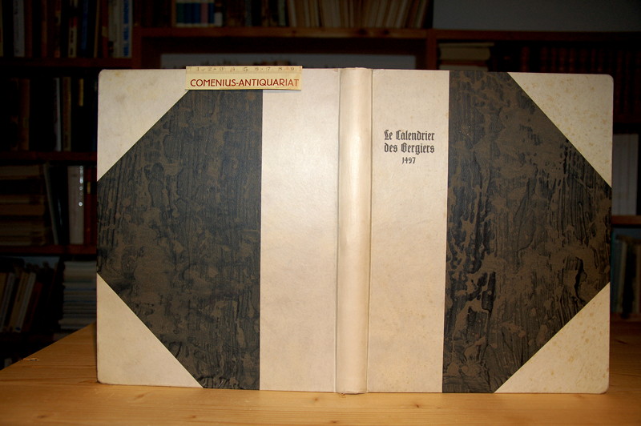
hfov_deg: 59.5
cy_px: 213
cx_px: 320
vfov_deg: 41.6
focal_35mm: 32
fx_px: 560
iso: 400
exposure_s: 1/60
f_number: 3.8
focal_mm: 21
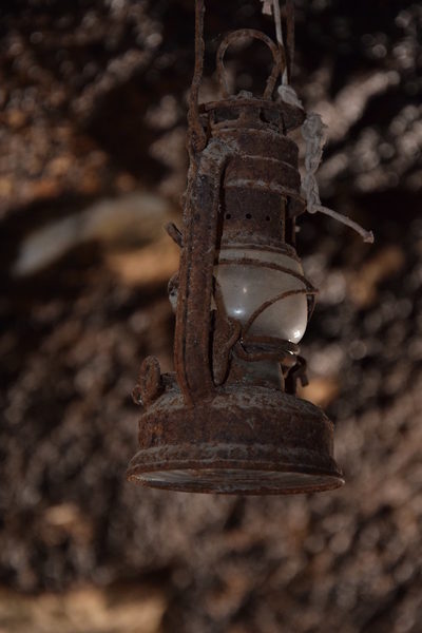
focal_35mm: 112
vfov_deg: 18.2
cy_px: 316
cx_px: 211
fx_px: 1978
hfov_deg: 12.2
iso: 1600
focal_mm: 75
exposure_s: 1/20
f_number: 5.3
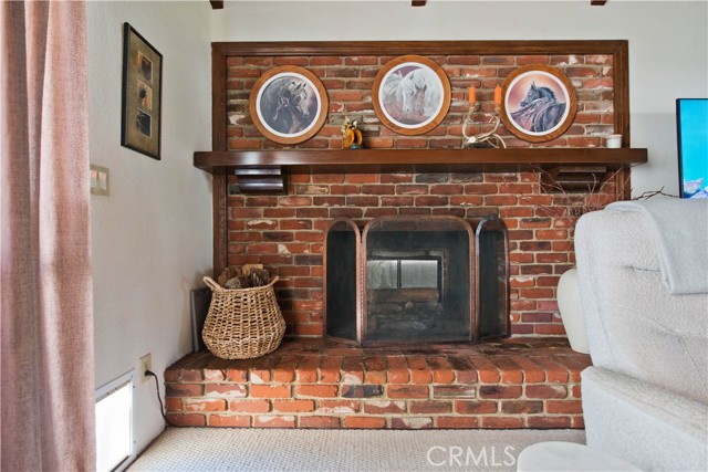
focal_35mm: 17
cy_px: 236
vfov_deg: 70.5
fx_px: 334
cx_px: 354
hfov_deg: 93.3
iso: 400
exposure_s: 1/4
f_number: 5.6
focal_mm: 17
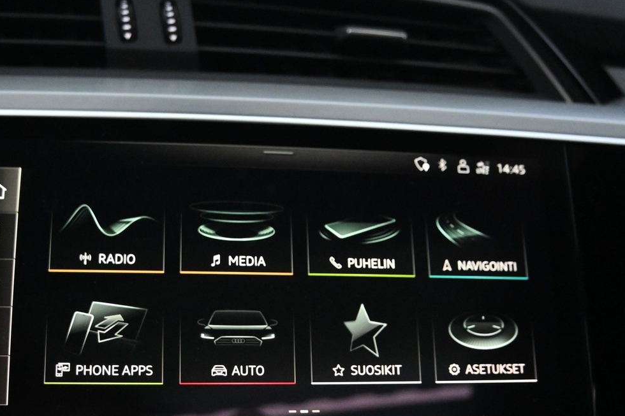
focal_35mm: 124
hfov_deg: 16.5
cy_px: 300
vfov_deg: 11.0
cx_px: 276
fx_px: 2152
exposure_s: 1/80
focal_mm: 50
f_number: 6.3
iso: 5000
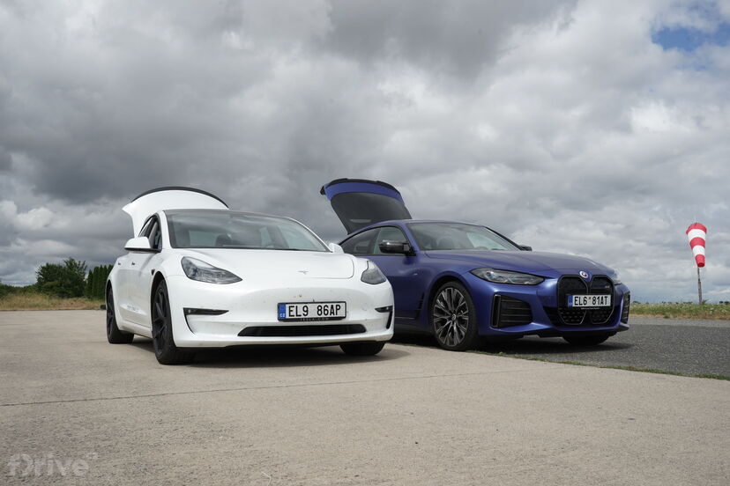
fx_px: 669
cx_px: 365
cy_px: 243
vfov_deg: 40.0
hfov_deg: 57.2
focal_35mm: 33
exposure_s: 1/125
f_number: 13
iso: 100
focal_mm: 33
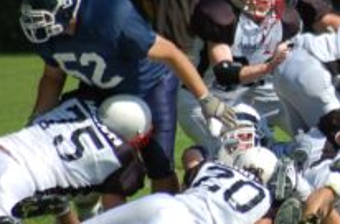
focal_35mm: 792
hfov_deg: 2.6
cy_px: 87
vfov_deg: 1.7
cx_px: 364
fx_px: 7457
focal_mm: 240
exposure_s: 1/1000
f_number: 5.3
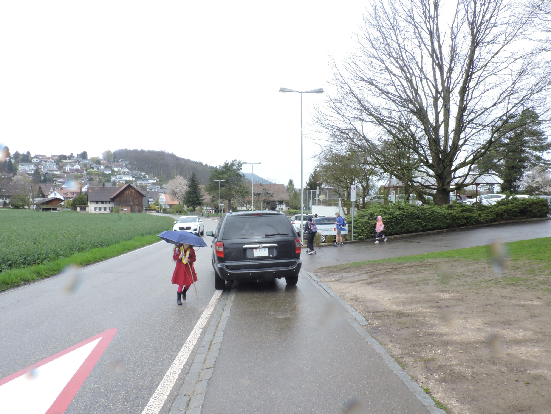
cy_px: 207
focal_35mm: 24
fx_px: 382
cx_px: 276
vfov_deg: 56.8
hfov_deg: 71.6
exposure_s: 1/60
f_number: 8.3
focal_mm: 4.3
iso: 100
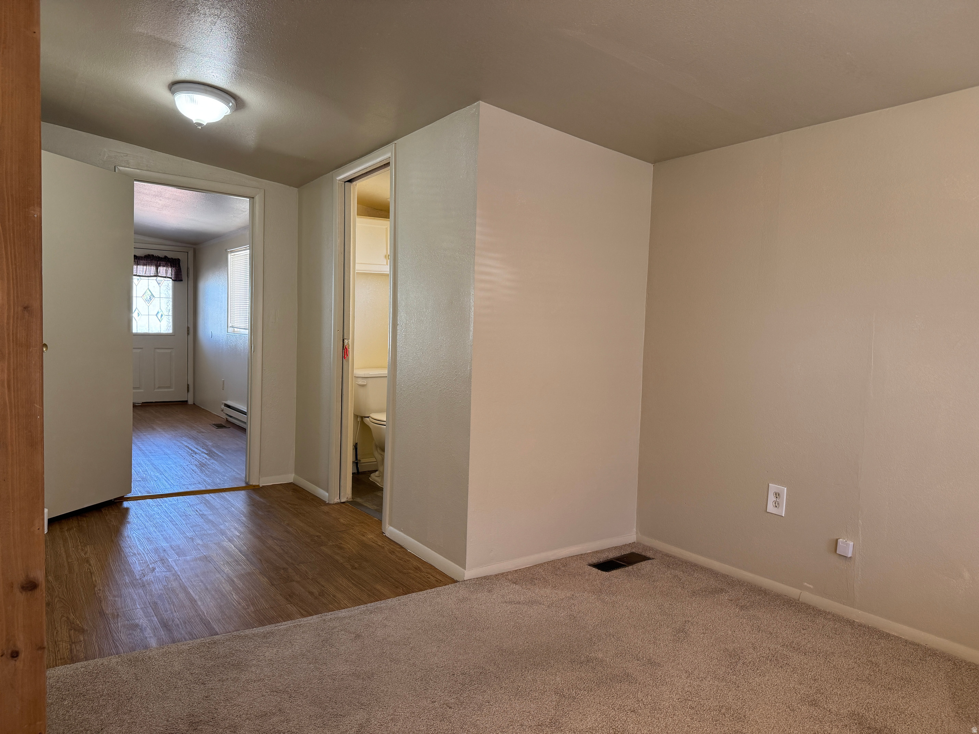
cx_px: 490
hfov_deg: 71.6
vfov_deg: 56.8
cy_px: 367
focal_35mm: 24
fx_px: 679
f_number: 1.78
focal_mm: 6.76
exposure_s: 1/120
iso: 160
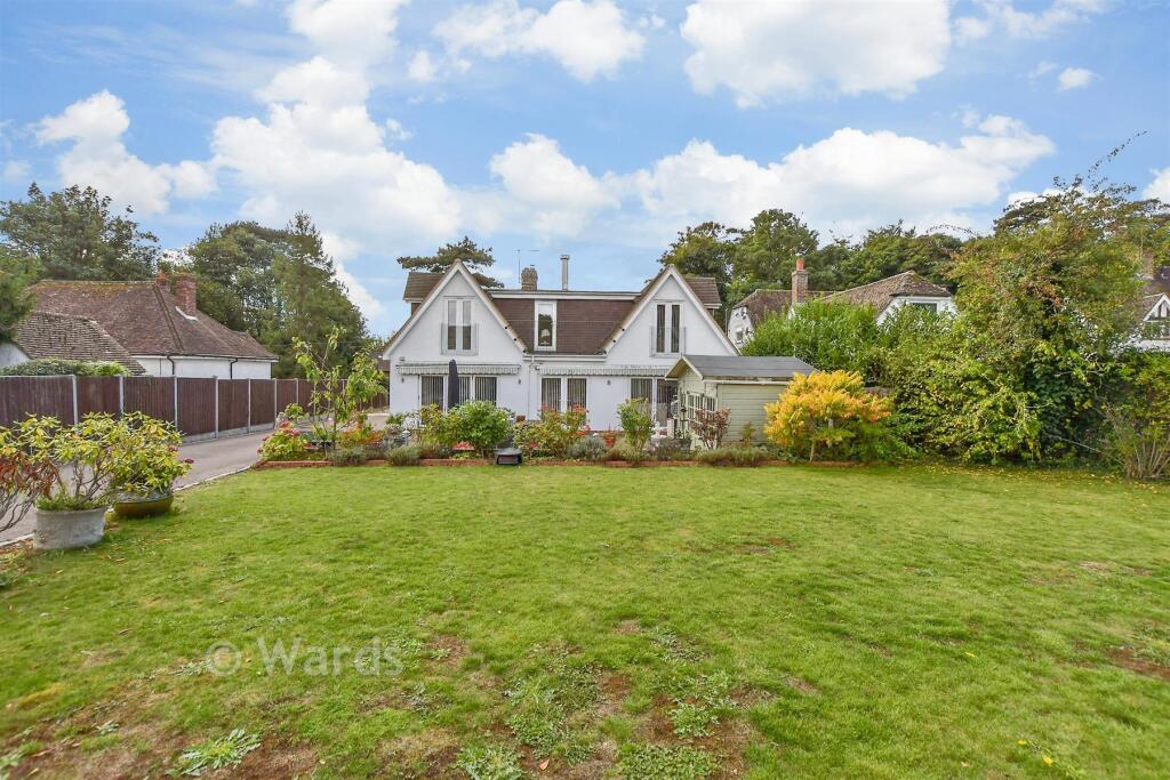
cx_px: 585
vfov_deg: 77.3
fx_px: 488
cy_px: 390
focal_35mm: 15
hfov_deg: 100.4
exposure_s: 1/800
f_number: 8
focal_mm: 10
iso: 320
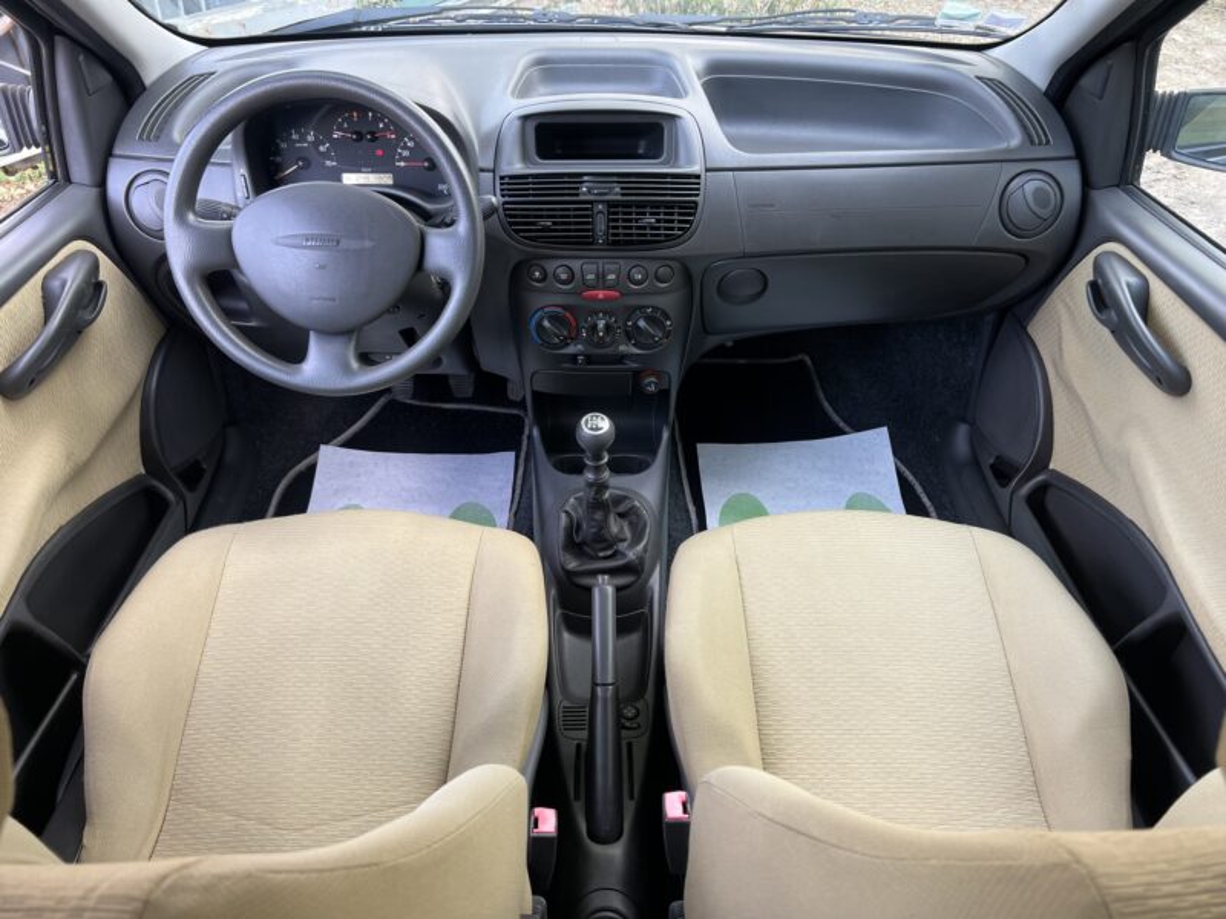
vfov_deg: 53.1
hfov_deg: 67.3
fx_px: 921
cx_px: 613
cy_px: 460
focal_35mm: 26
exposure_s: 1/121
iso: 64
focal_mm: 5.7
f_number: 1.5
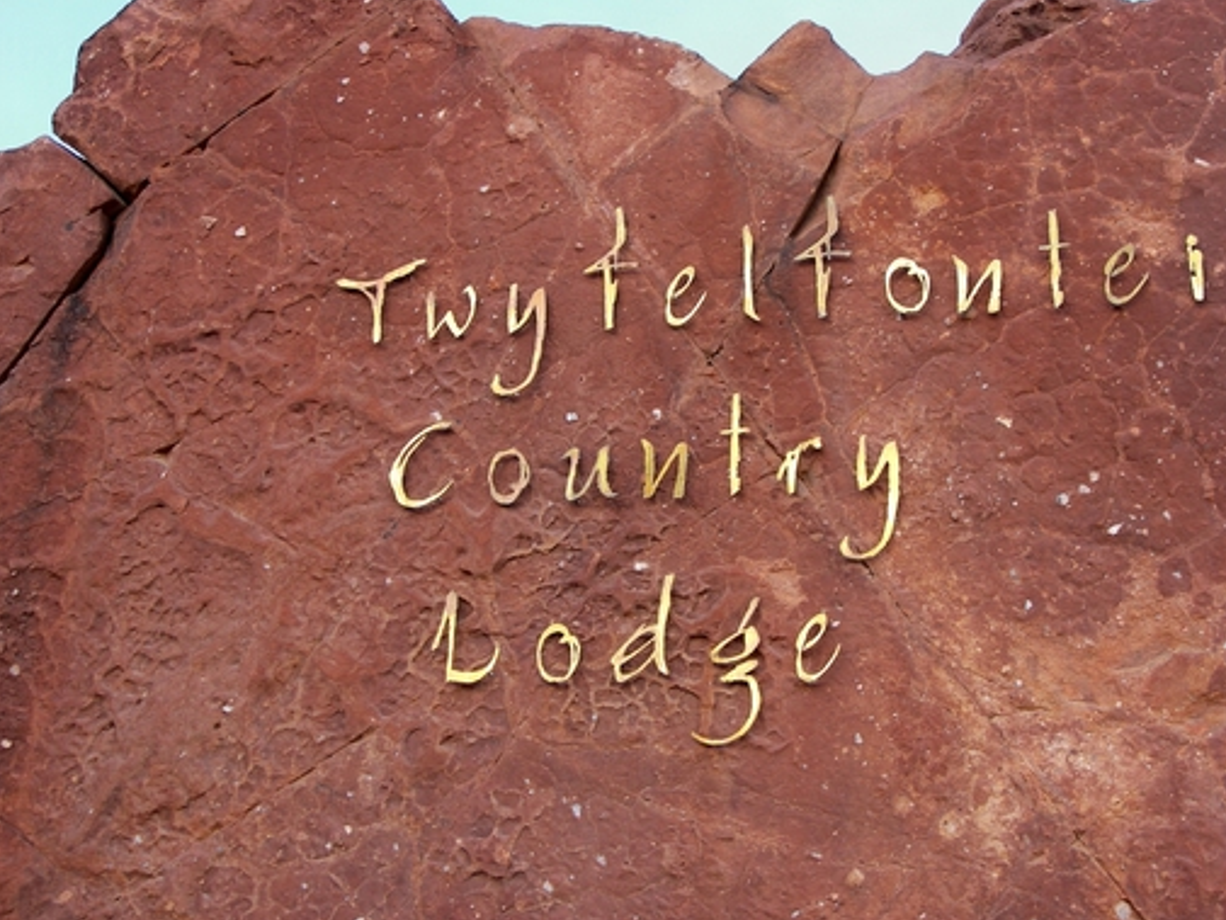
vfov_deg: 25.7
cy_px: 432
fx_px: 2019
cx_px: 704
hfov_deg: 33.7
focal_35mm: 57
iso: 50
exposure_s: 1/40
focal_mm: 10.1
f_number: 3.6
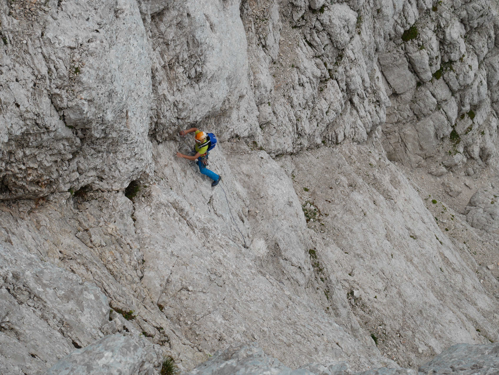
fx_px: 808
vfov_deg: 26.1
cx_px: 250
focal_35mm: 56
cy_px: 188
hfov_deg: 34.3
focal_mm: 28
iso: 200
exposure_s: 1/250
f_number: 9
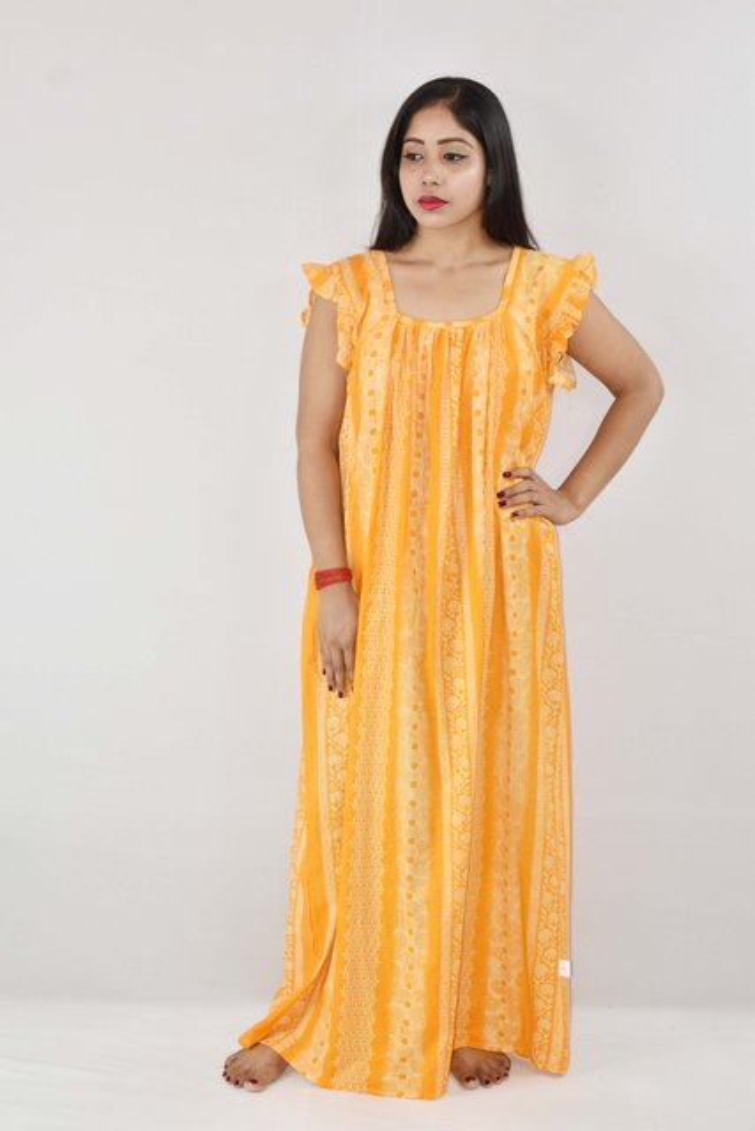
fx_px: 2122
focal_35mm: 68
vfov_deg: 29.9
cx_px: 378
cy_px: 566
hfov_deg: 20.2
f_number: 5.6
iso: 320
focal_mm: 45
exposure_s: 1/125
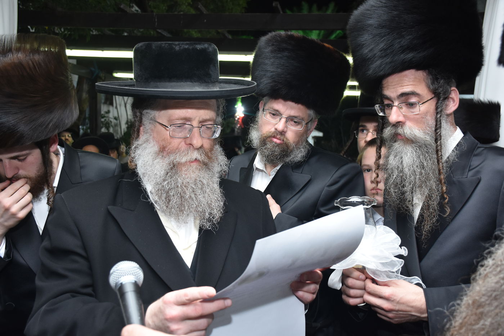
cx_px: 252
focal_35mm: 36
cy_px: 168
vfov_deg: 36.9
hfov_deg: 53.1
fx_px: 504
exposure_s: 1/80
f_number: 5.6
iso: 1000
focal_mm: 24
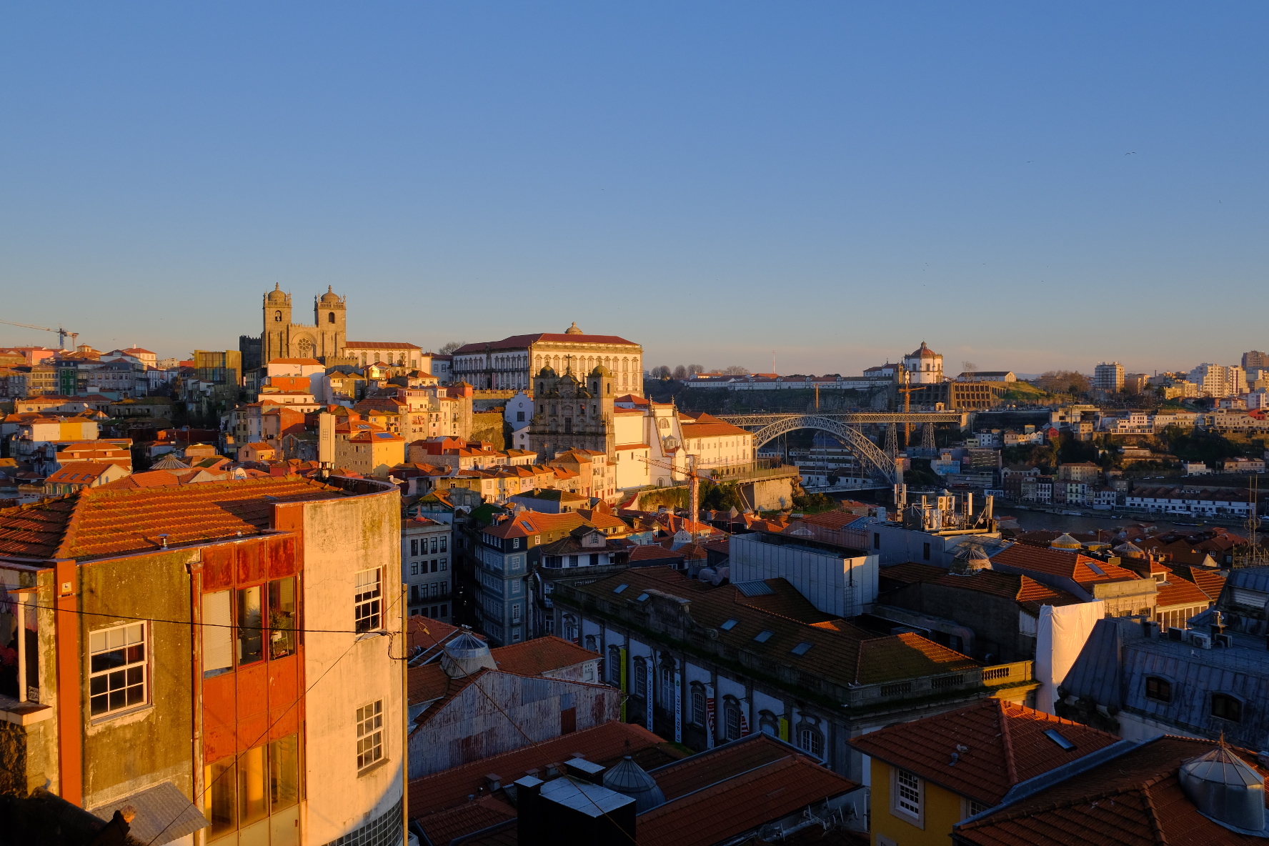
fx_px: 952
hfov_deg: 67.4
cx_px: 634
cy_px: 423
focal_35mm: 27
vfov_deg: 47.9
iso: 400
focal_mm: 18
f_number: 6.4
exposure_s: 1/300
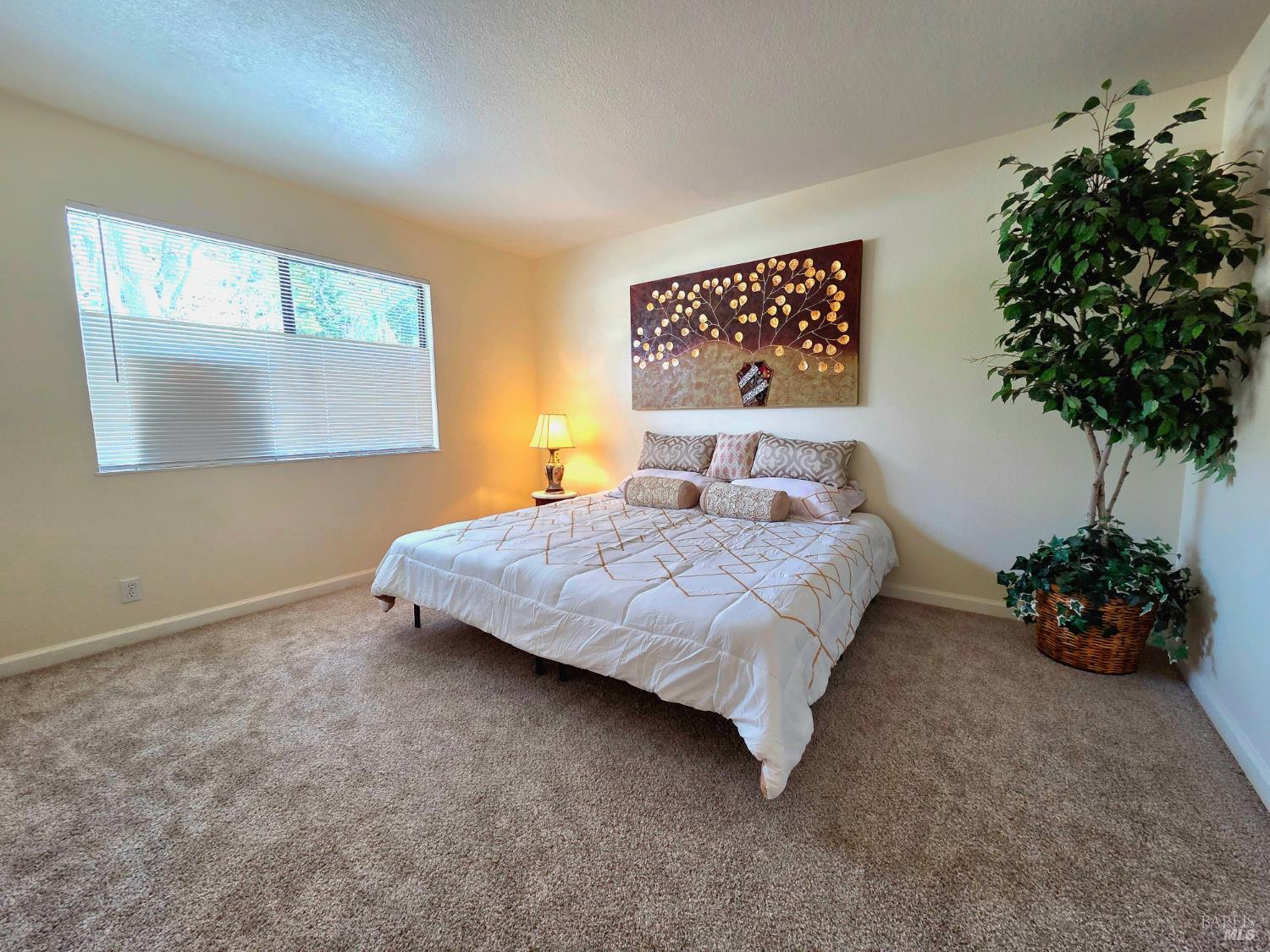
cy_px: 476
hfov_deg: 106.2
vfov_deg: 89.9
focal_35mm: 13
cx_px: 635
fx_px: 477
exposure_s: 1/60.2
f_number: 2.2
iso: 250
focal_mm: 2.2
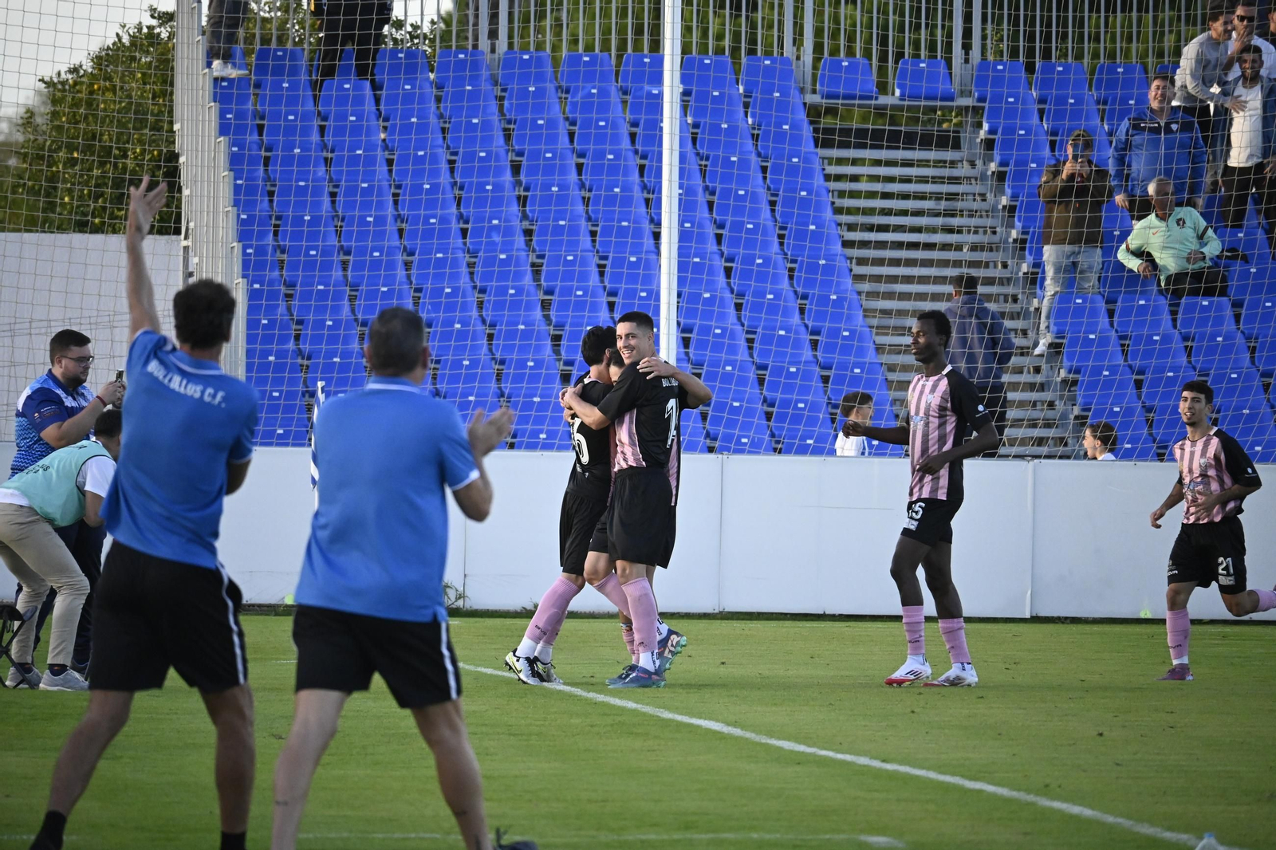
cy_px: 425
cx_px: 638
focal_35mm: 375
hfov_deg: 5.5
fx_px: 13288
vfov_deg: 3.7
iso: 3200
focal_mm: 250
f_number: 6.3
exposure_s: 1/1250
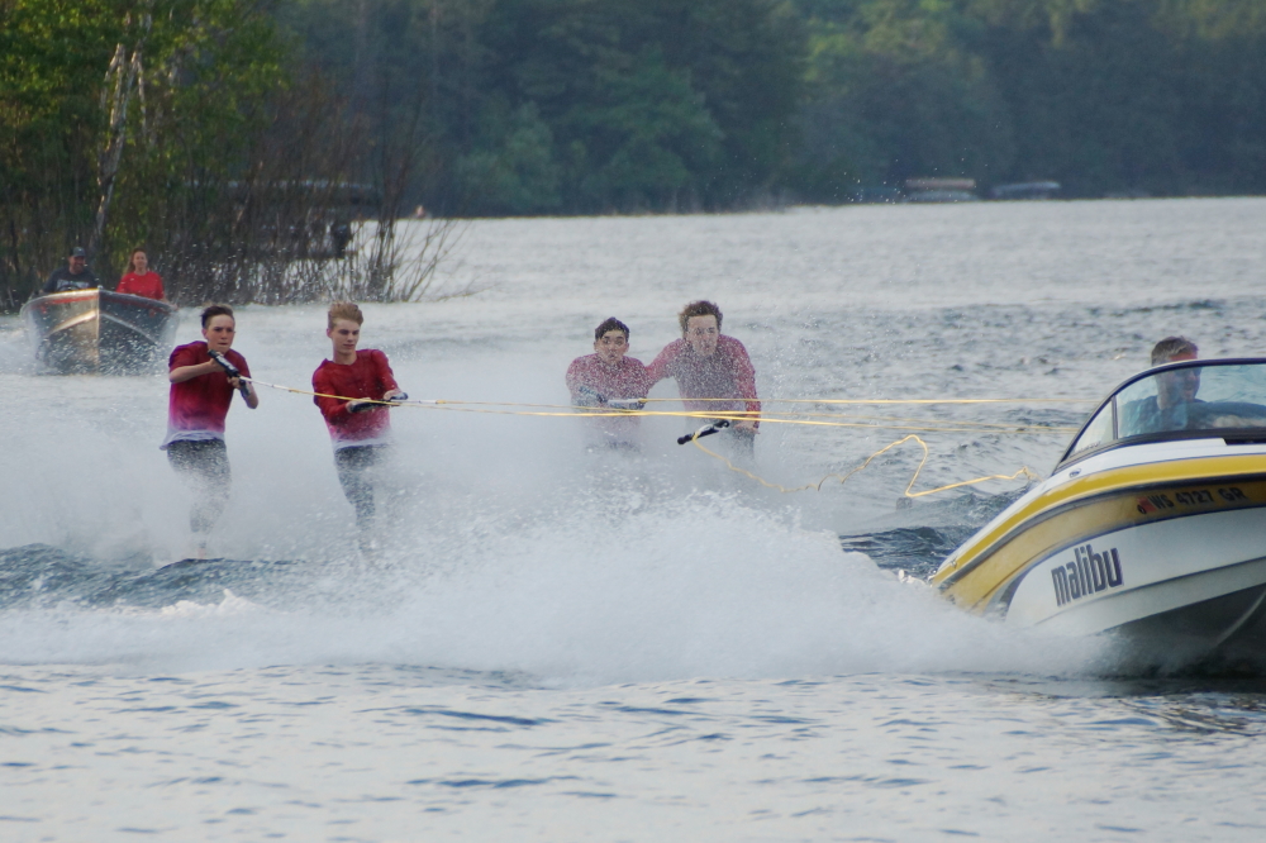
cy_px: 422
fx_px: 13182
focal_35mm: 375
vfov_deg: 3.7
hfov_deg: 5.5
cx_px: 633
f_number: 6.3
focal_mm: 250
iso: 400
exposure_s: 1/400
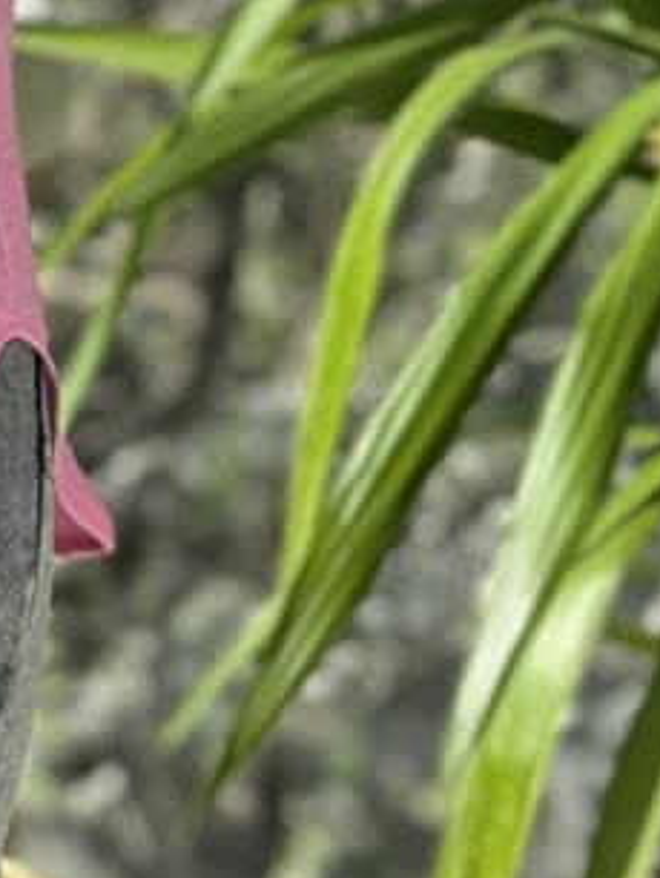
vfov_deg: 9.1
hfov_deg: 6.9
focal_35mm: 209
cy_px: -638
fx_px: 5306
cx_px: -508
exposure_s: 1/802
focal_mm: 6.86
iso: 64
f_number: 1.78
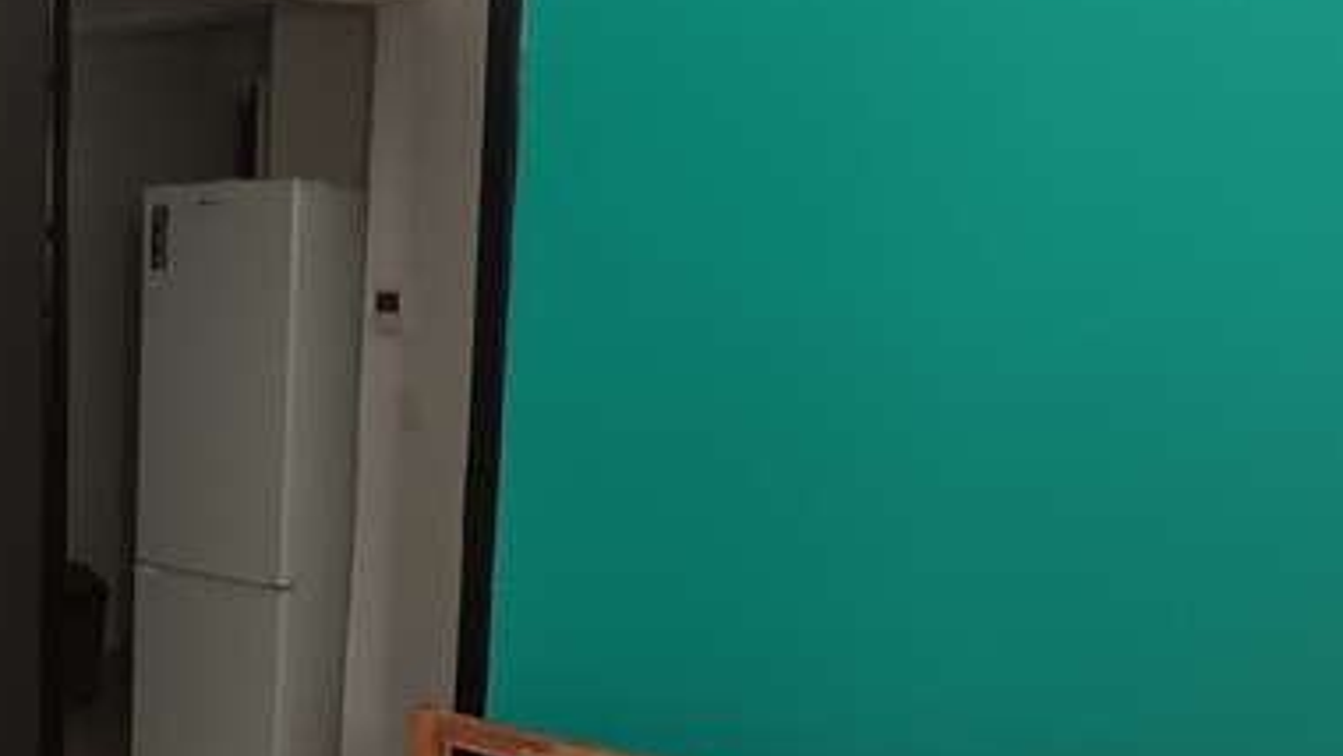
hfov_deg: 38.9
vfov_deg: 26.9
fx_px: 1567
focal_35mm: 44
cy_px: 544
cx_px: -106
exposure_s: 1/33.3
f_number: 2.2
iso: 376
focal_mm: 1.65
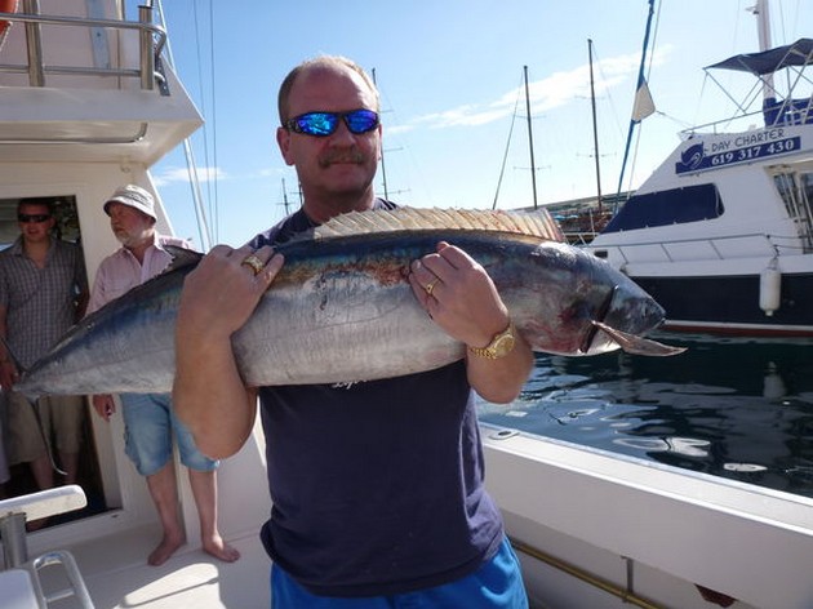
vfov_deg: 49.7
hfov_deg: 63.5
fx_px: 657
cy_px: 304
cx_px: 406
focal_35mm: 28
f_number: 3.3
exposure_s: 1/800
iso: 100
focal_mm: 4.9
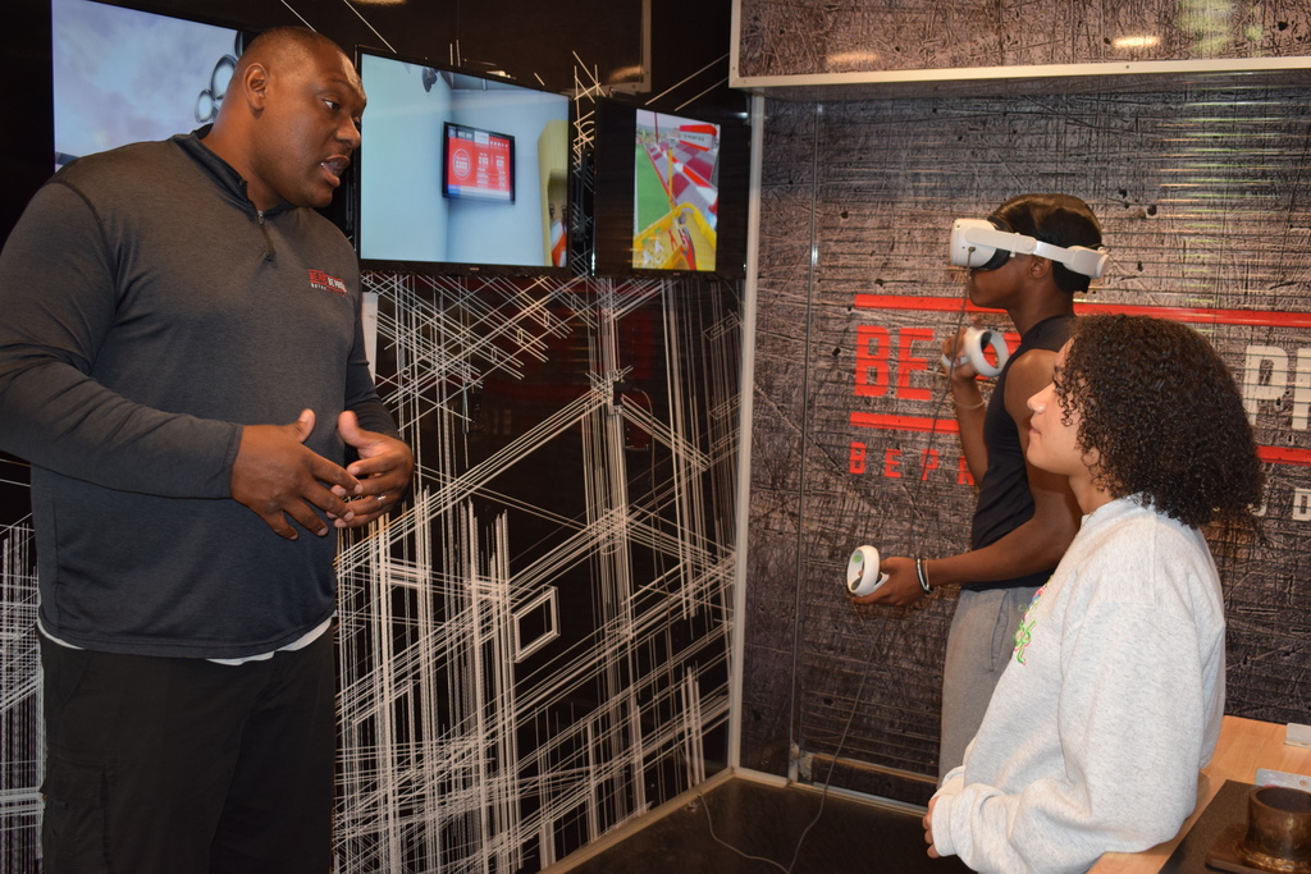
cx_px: 656
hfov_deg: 49.5
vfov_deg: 34.2
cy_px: 437
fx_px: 1420
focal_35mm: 39
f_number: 4
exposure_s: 1/60
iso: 1000
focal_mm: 26
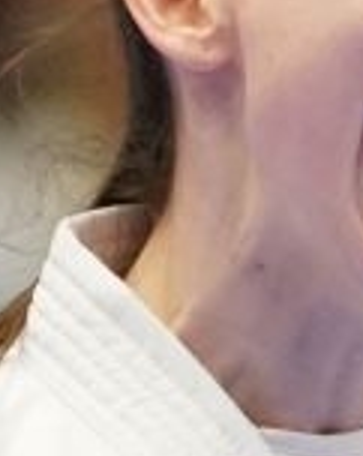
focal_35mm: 2128
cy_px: 864
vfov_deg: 0.9
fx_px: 28664
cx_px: 1332
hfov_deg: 0.7
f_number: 2.8
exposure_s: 1/1000
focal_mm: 191
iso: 4000
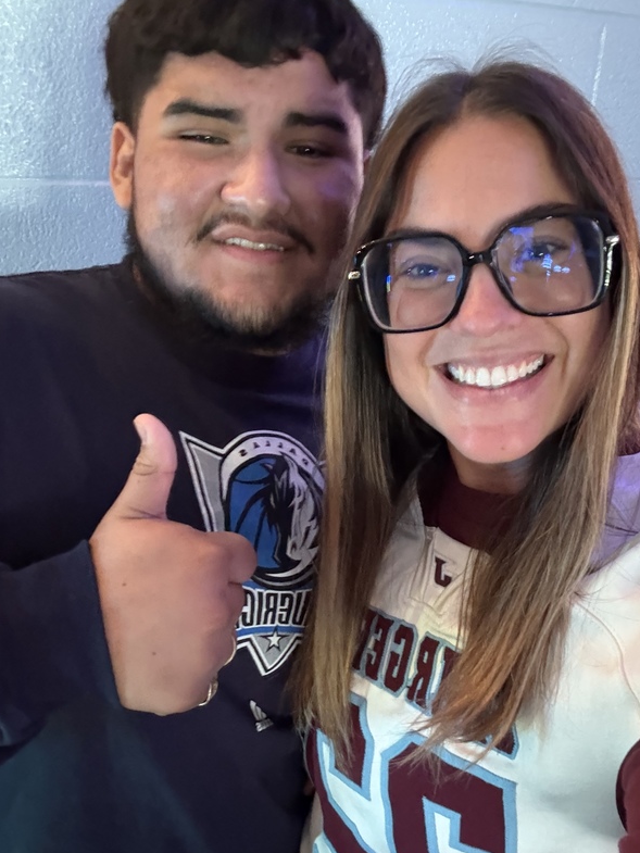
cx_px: 381
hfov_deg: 46.6
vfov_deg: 59.8
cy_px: 478
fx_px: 739
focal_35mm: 30
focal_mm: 2.69
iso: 800
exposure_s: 1/15
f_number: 1.9
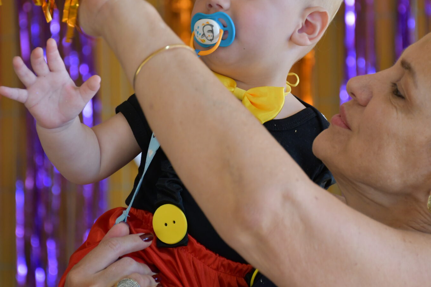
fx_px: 2550
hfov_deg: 9.7
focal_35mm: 213
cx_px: 208
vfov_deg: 6.4
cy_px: 104
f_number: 5.6
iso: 1100
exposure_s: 1/250
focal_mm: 100
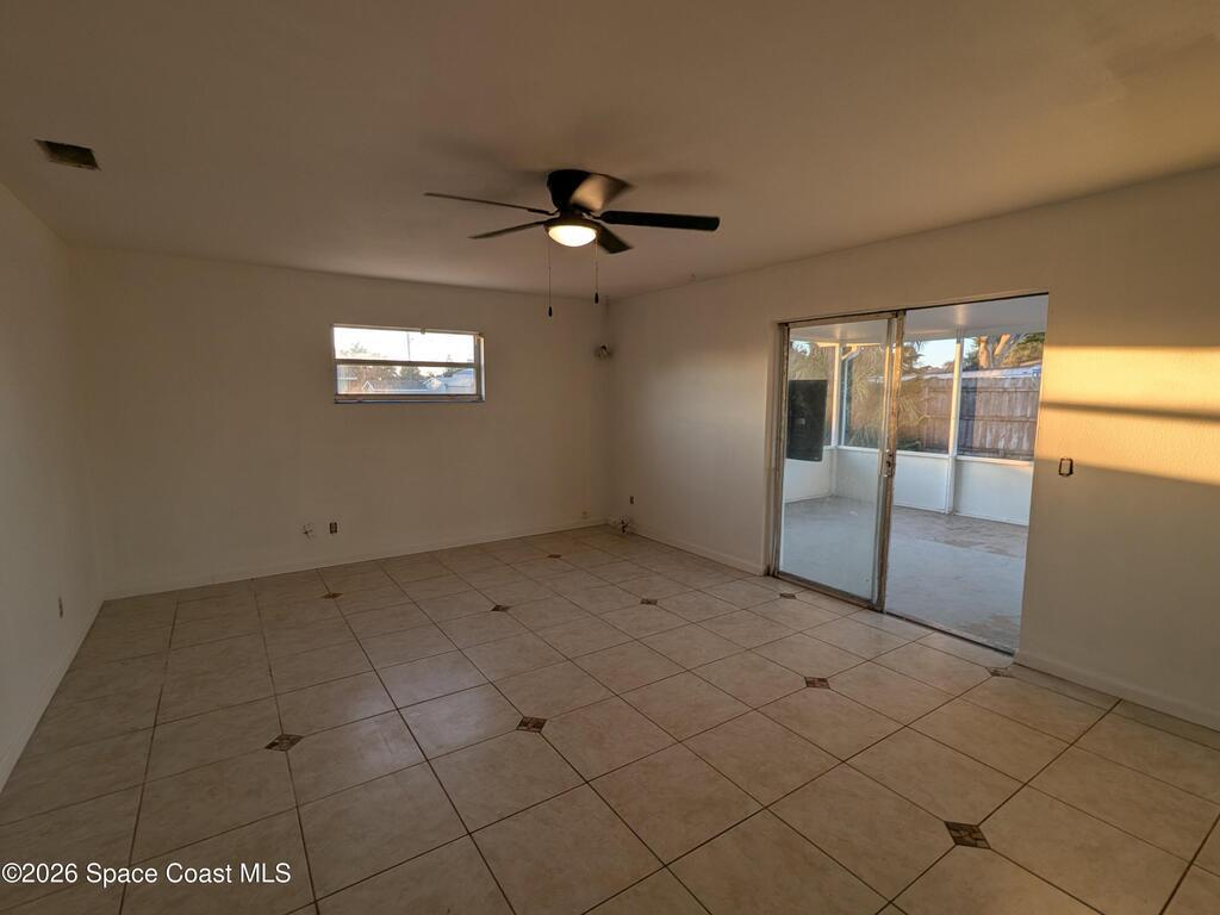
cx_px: 610
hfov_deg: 94.5
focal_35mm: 16
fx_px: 564
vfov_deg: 78.1
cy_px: 458
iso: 69
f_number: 2.2
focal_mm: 2.22
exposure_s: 1/120
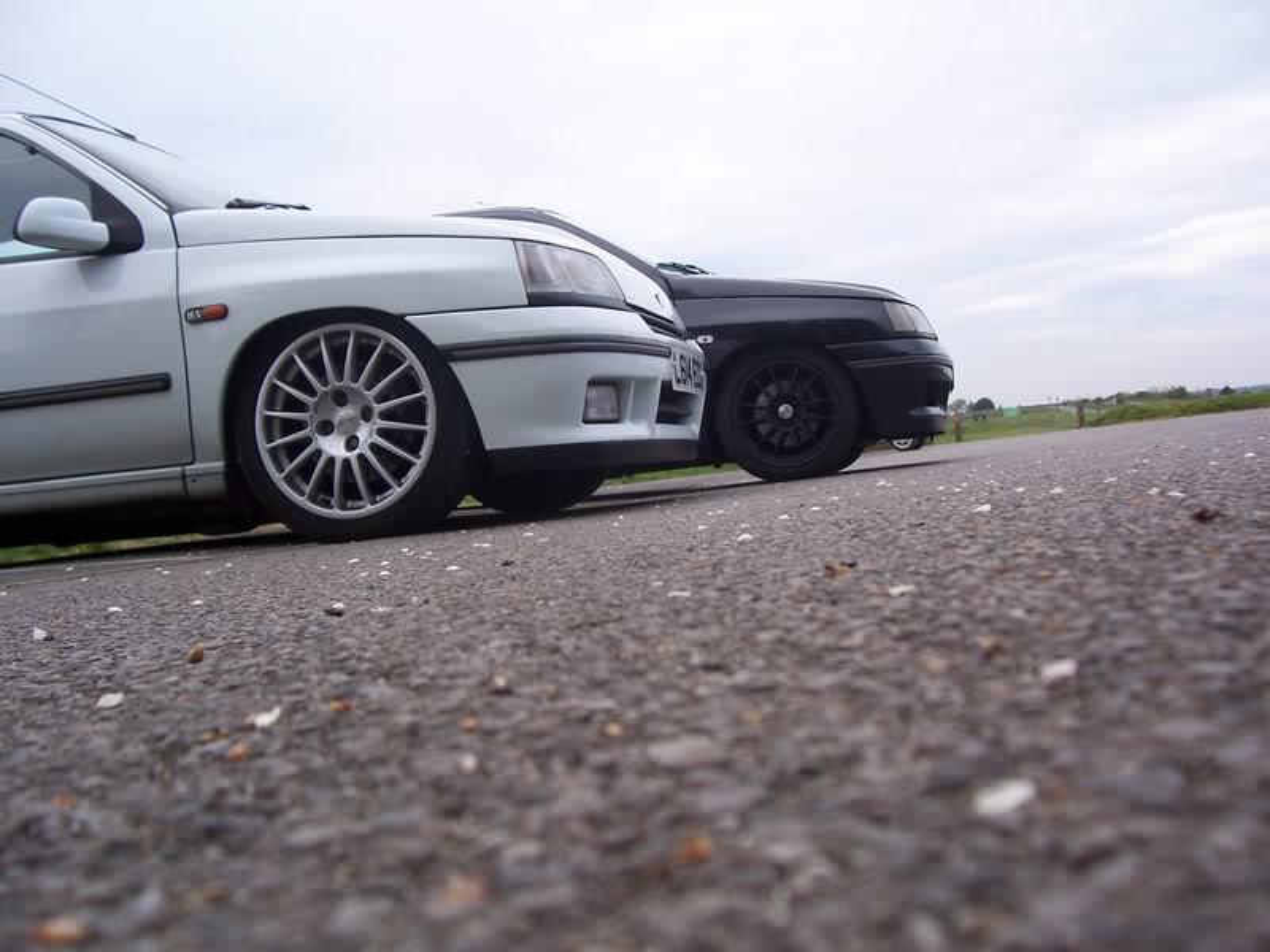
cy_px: 476
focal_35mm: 34
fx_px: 1247
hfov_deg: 54.0
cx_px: 635
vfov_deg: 41.8
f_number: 2.7
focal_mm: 5.6
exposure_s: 1/180
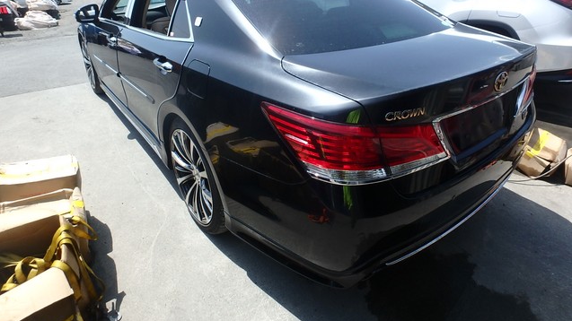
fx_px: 349
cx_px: 286
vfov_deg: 49.2
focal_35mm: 23
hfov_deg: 78.7
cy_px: 129
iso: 125
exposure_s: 1/640
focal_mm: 3.7
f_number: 3.5
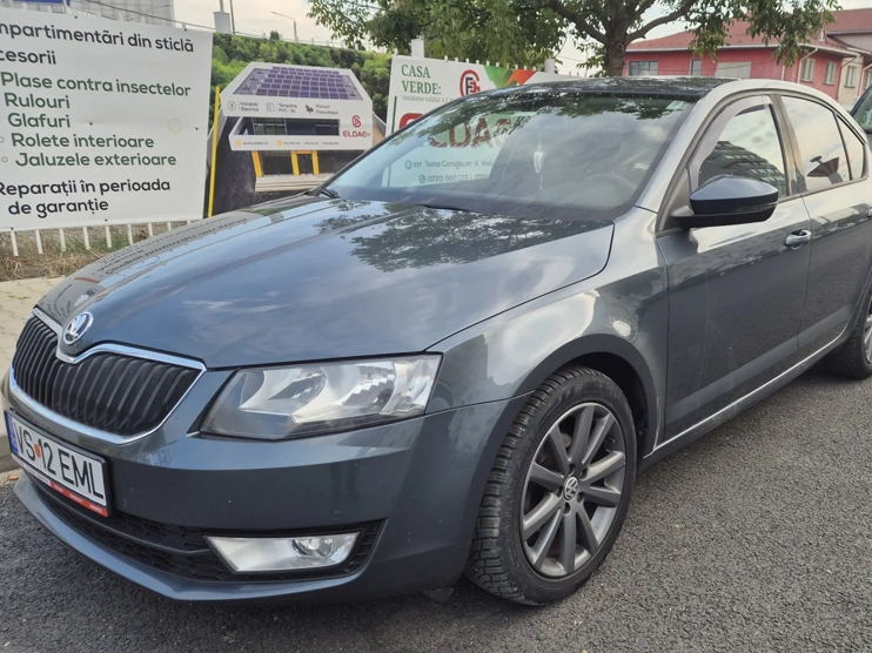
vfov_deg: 45.2
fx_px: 781
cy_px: 385
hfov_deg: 57.3
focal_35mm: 31
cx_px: 569
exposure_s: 1/333
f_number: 1.8
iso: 25
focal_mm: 5.4
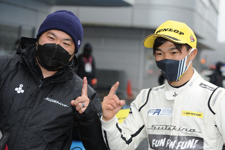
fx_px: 437
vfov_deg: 19.5
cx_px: 112
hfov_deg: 28.8
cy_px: 75
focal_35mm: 70
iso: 200
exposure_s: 1/250
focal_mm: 70
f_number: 4.8
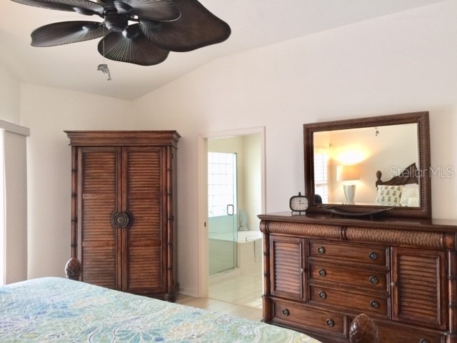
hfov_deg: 61.7
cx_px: 228
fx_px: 383
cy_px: 172
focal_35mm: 29
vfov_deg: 48.2
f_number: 2.2
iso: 64
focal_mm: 4.15
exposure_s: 1/15
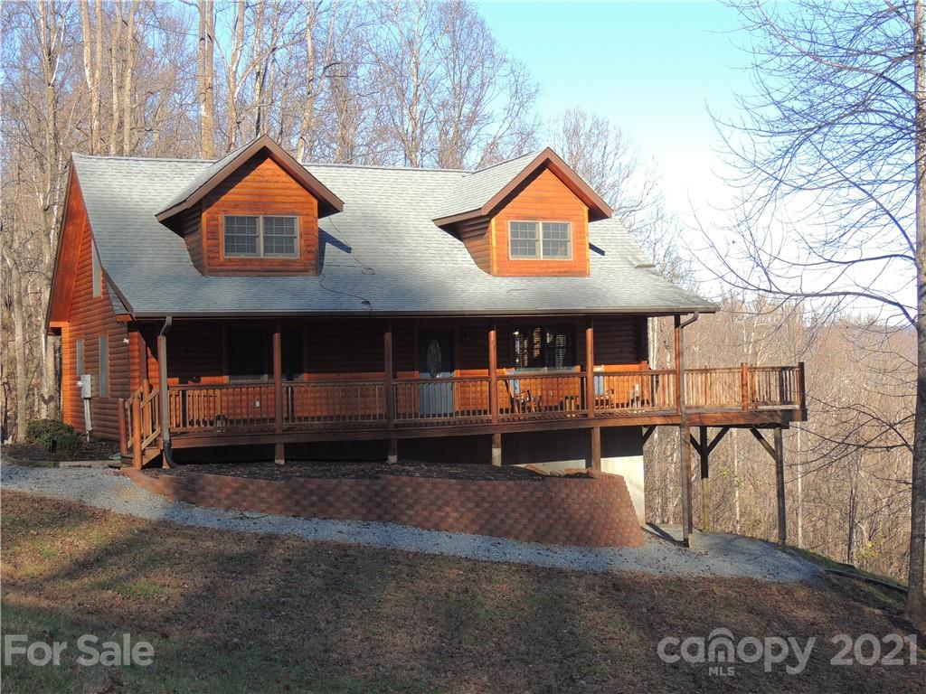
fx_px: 1338
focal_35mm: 50
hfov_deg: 38.2
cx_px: 463
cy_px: 347
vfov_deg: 29.1
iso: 100
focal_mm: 8.9
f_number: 3.6
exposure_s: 1/320
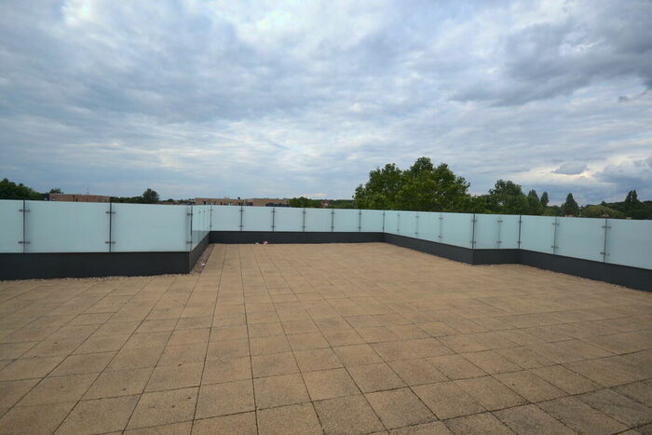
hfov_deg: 95.0
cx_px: 326
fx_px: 299
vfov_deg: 72.1
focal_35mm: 16
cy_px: 218
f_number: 6.3
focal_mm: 11
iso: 100
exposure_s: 1/160
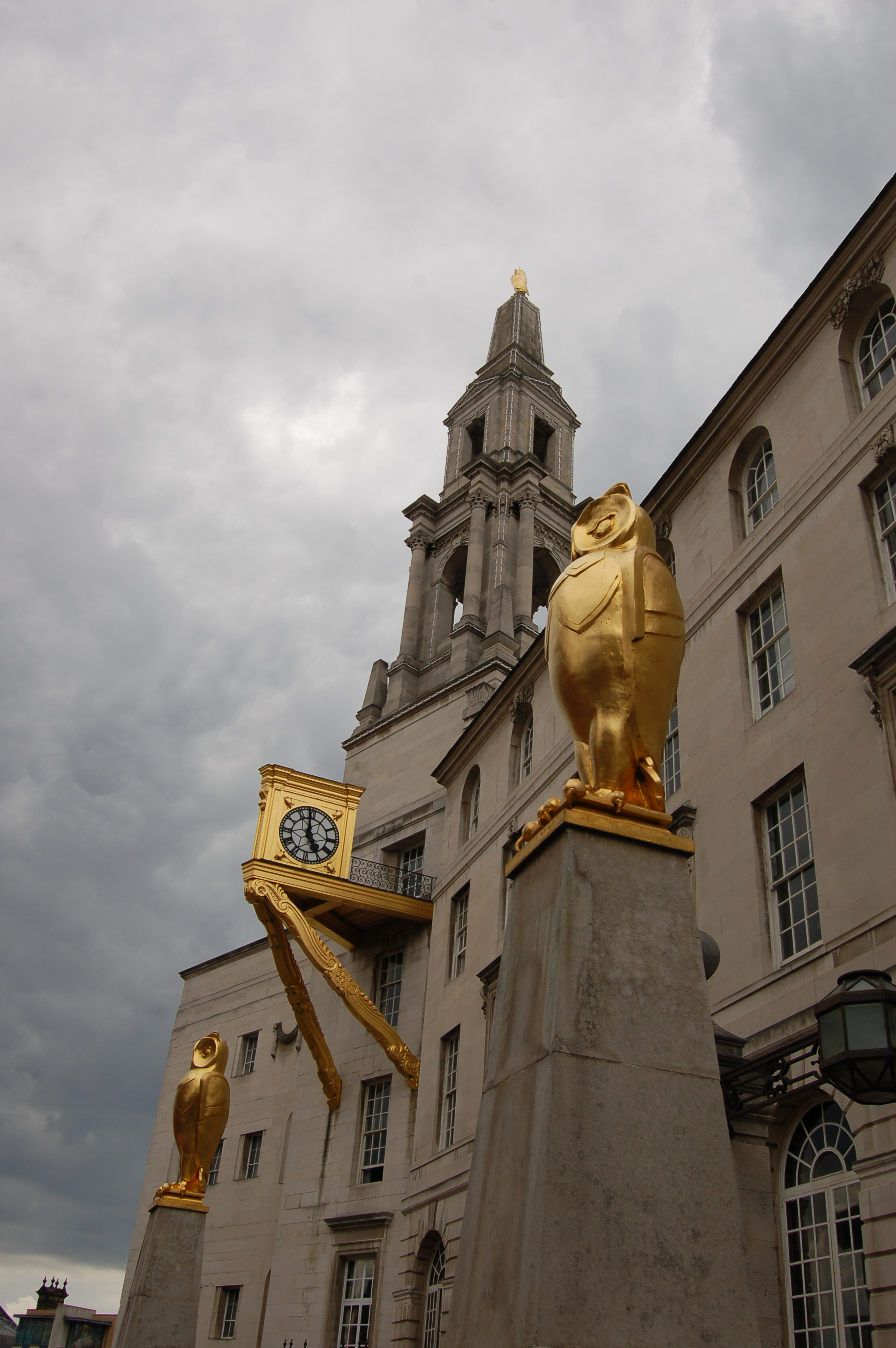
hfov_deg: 43.5
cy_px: 674
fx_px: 1122
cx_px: 448
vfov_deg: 62.0
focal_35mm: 30
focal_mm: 20
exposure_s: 1/320
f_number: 9
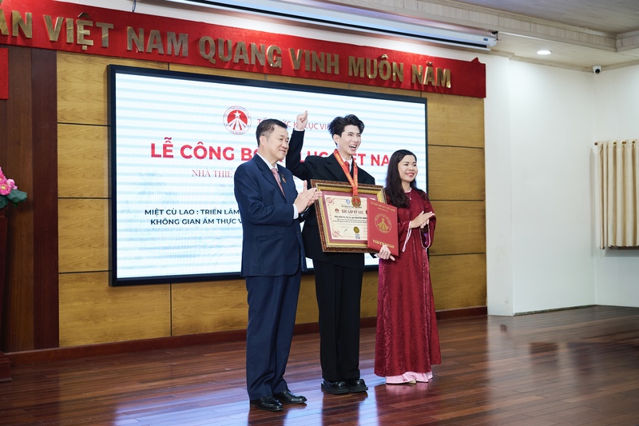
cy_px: 213
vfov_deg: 33.4
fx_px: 710
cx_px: 320
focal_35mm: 40
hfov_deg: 48.5
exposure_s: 1/200
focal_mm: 40
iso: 500
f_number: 2.8
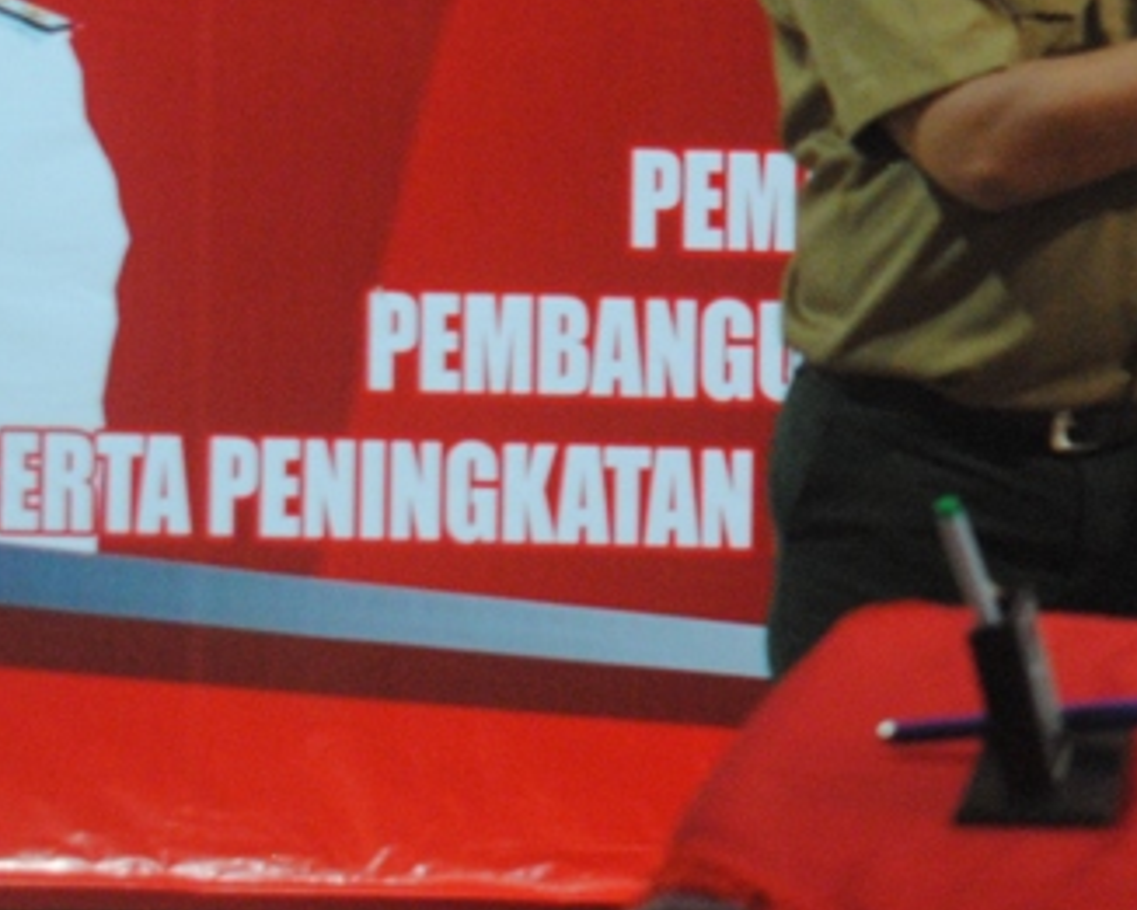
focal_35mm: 119
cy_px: 35
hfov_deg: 15.5
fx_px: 4006
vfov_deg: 12.8
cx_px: 1407
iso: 800
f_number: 3.8
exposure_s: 1/30
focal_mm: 24
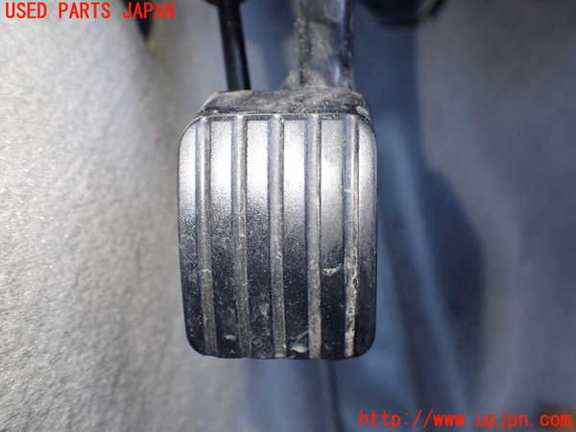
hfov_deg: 60.0
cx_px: 288
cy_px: 216
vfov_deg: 46.8
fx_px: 499
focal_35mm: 30
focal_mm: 5.4
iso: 800
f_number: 2.3
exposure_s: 1/80
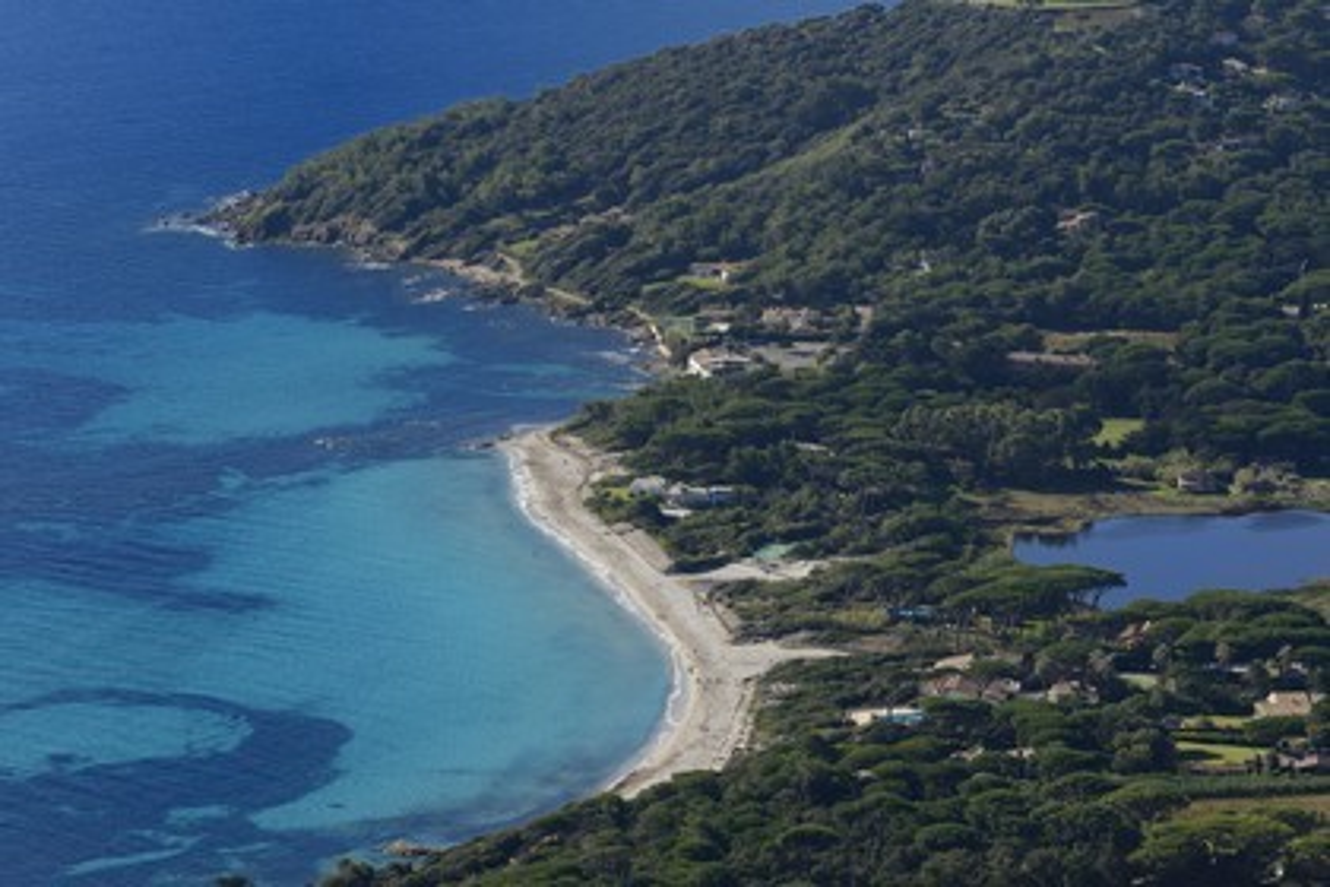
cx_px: 665
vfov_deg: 10.2
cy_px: 444
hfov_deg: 15.2
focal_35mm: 135
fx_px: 4987
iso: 800
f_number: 13
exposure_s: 1/1250
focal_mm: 135
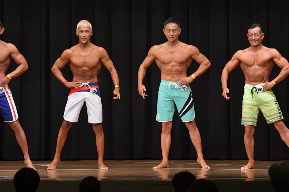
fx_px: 1621
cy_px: 96
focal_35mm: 202
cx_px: 144
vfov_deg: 6.8
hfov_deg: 10.2
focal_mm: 135
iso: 6400
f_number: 5.6
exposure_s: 1/400
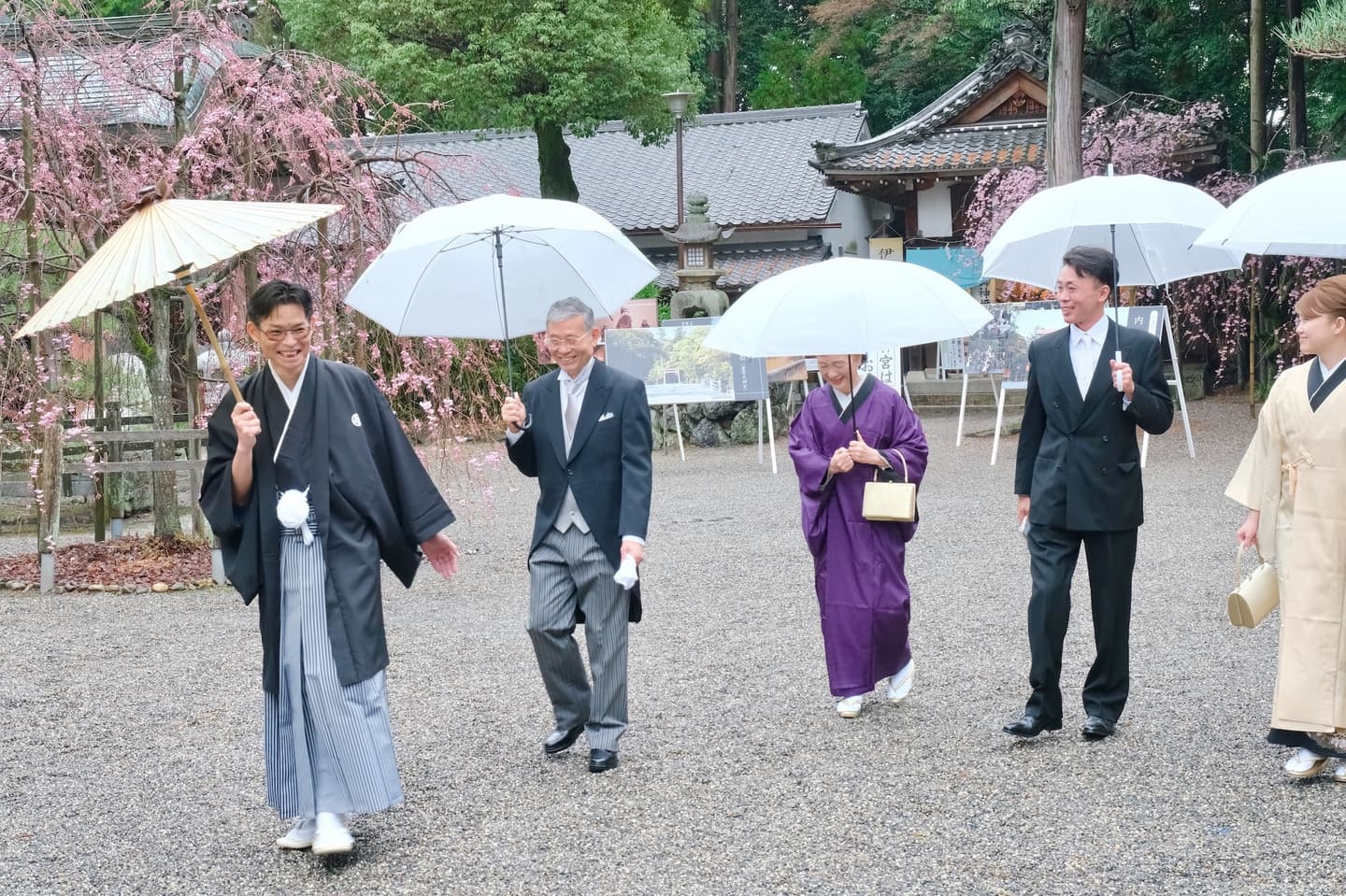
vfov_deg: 29.2
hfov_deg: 42.8
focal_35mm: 46
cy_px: 448
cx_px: 673
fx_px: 1719
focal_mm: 30.8
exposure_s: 1/100
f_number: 8
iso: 1600
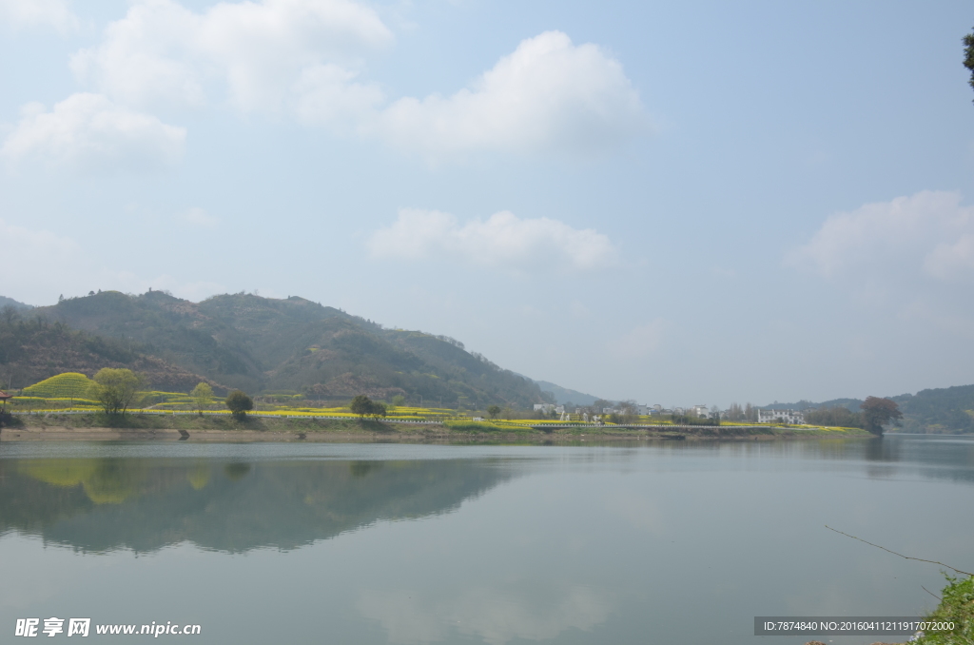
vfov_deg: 36.7
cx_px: 487
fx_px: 972
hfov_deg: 53.2
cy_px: 322
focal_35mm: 36
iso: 160
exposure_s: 1/350
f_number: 9.5
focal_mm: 24
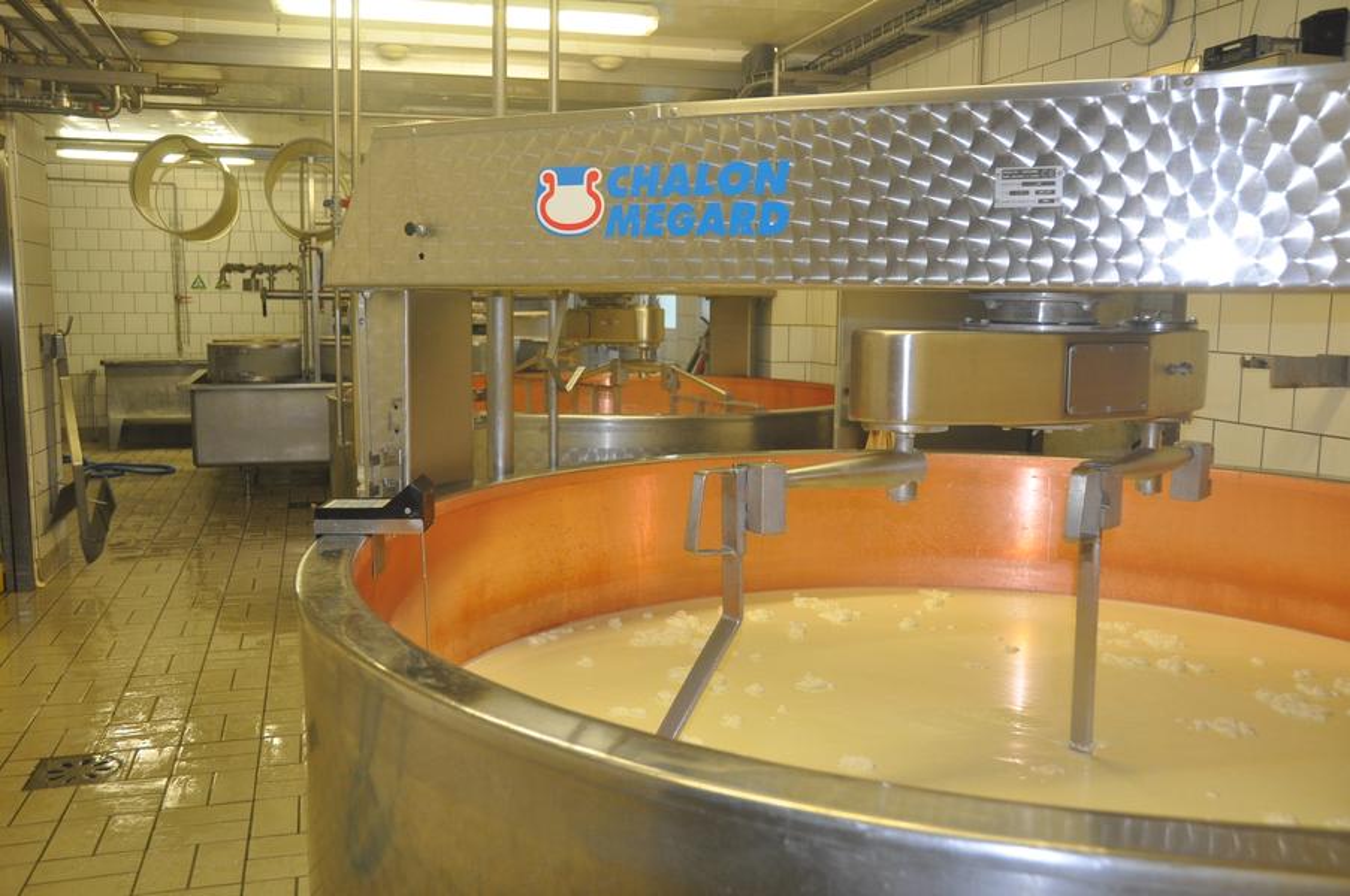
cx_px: 675
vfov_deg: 43.5
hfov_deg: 62.0
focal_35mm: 30
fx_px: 1124
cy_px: 448
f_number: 3.5
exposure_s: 1/80
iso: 800
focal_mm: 20
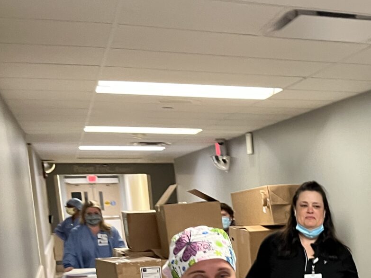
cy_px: 317
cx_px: 451
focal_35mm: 68
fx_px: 729
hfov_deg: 25.5
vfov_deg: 20.5
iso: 200
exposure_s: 1/60
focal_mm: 5.1
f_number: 1.6
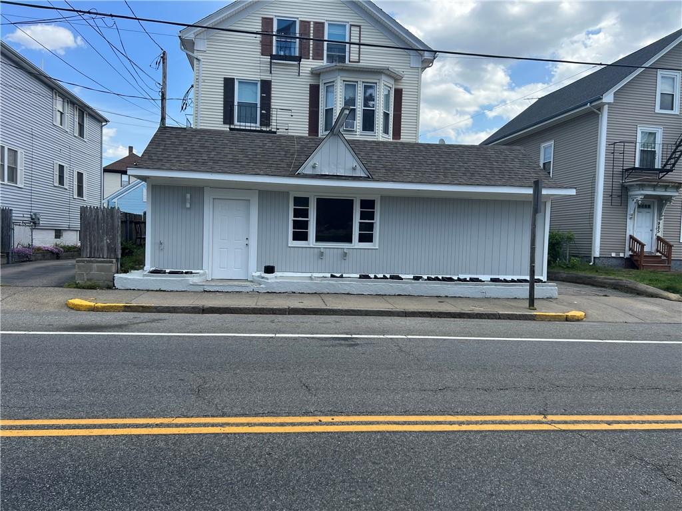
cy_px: 256
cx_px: 341
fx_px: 512
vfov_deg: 53.1
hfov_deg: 67.3
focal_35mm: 26
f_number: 1.5
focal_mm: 5.7
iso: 50
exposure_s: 1/2404
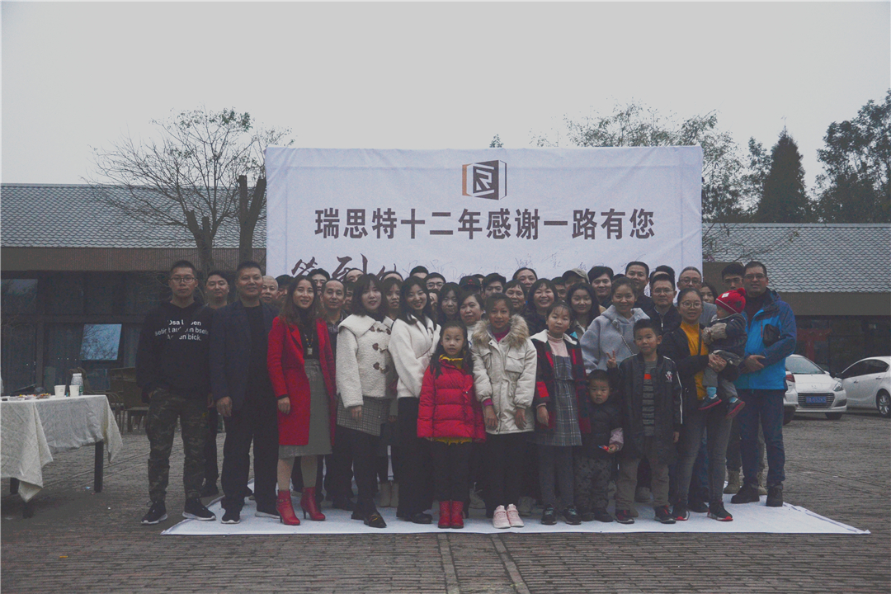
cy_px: 297
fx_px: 965
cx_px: 446
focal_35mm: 39
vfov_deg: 34.2
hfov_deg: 49.6
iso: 1600
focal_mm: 26
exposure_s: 1/800
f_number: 4
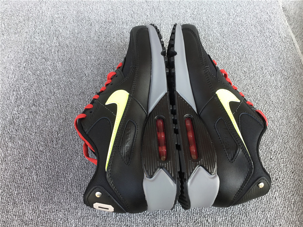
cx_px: 152
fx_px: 271
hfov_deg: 58.4
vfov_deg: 45.4
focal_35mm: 31
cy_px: 114
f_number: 2.4
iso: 32
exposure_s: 1/100
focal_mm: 3.3
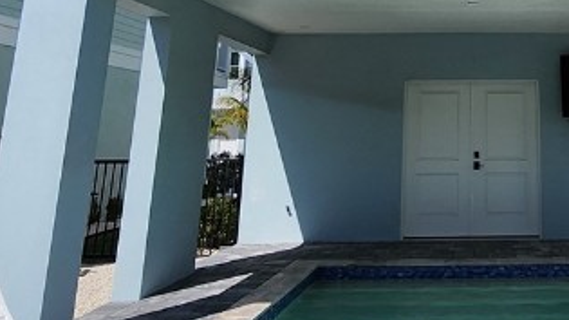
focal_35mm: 46
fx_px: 694
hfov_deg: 41.8
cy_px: -92
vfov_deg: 23.1
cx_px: 488
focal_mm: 2.2
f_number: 2.2
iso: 50
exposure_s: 1/3861
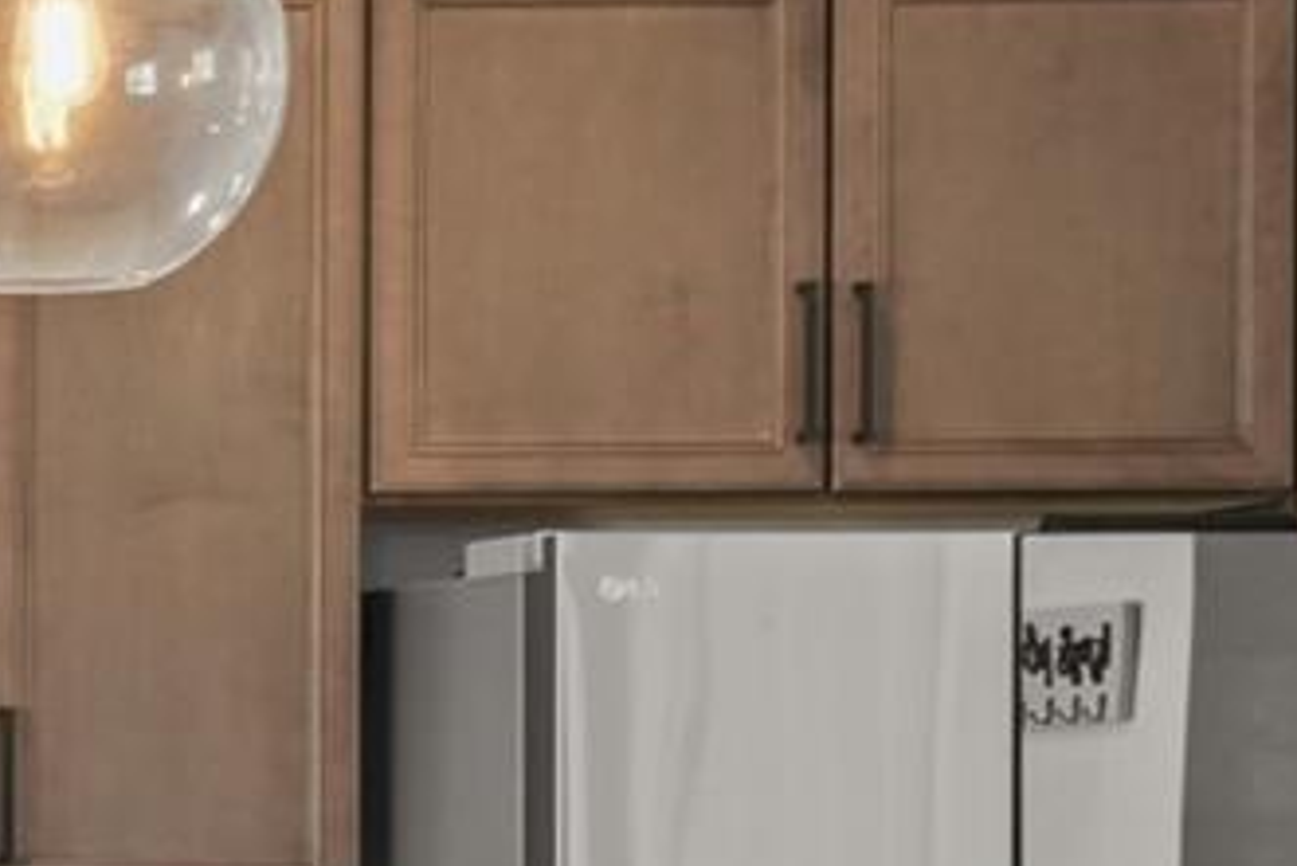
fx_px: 5226
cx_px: -1223
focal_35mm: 145
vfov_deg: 9.4
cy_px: 878
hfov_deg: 12.6
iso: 1600
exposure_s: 1/8
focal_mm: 30
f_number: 8
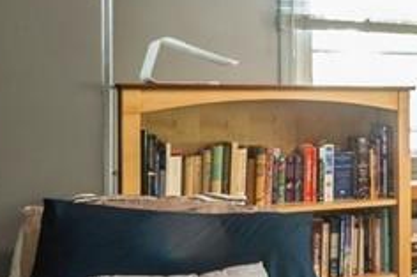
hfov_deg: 21.4
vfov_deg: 20.8
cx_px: 737
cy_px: 101
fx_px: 752
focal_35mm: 65
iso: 100
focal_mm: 10
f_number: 11
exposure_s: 2.5
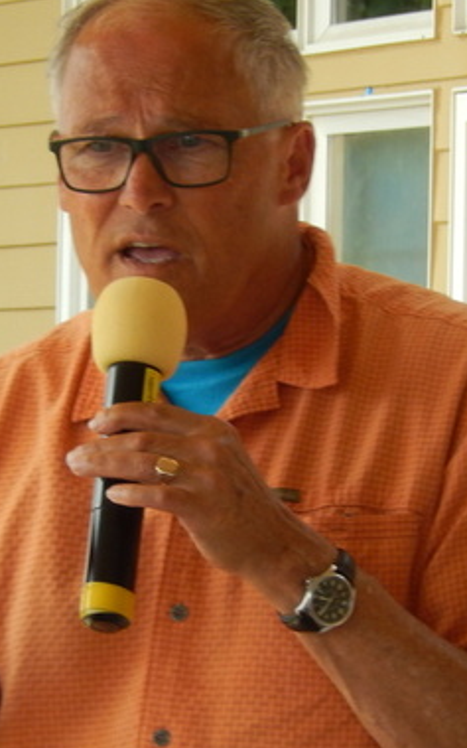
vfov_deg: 5.6
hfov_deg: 3.5
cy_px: 444
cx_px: 213
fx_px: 7613
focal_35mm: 374
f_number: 5.7
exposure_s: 1/100
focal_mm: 30.3
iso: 125
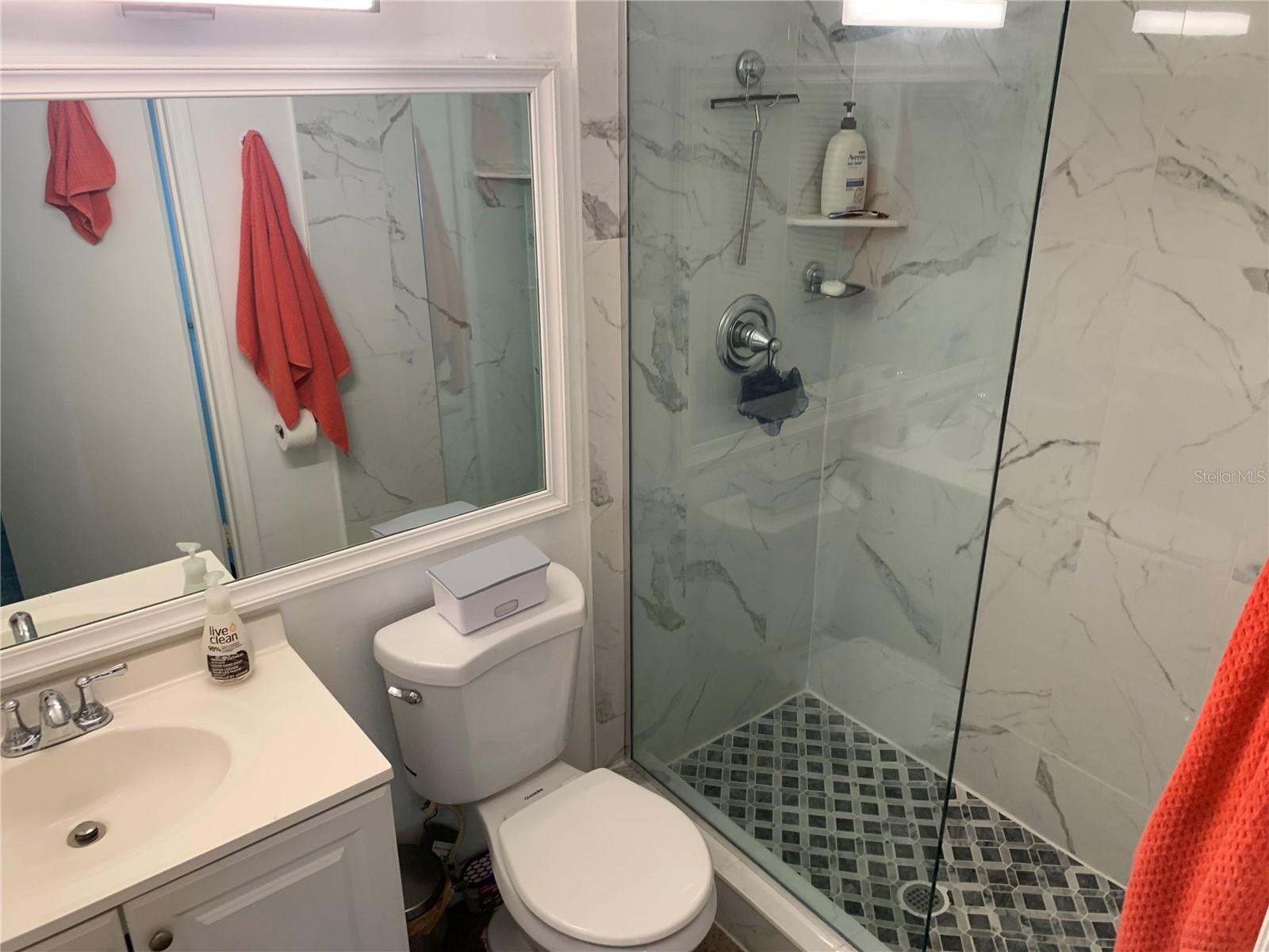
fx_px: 953
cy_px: 476
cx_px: 634
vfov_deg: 53.1
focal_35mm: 26
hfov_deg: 67.3
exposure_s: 1/60
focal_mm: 4.25
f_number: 1.8
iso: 64
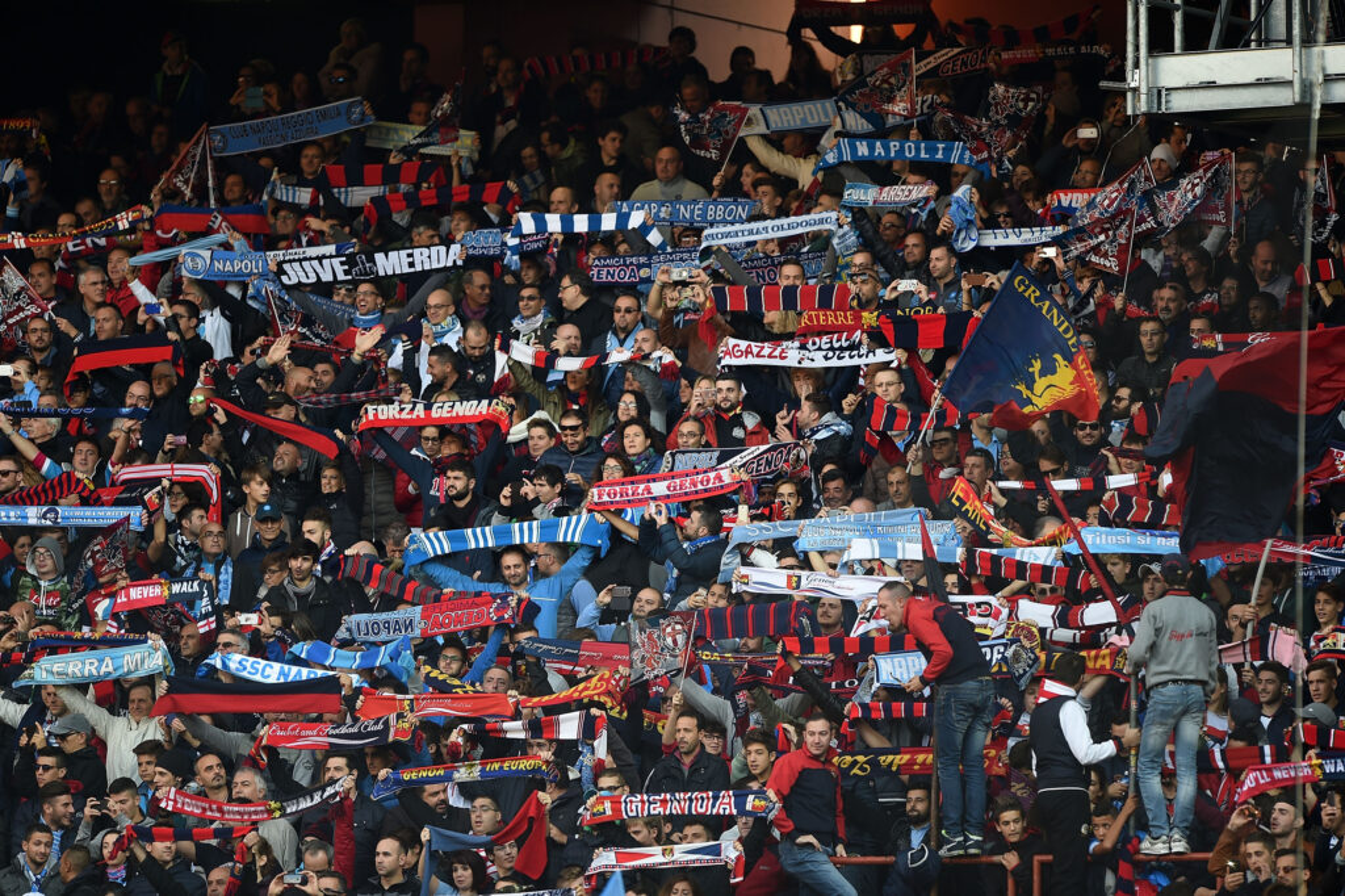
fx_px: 14939
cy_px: 448
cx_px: 672
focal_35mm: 400
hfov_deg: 5.2
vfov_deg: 3.4
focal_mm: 400
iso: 500
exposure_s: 1/640
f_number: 2.8
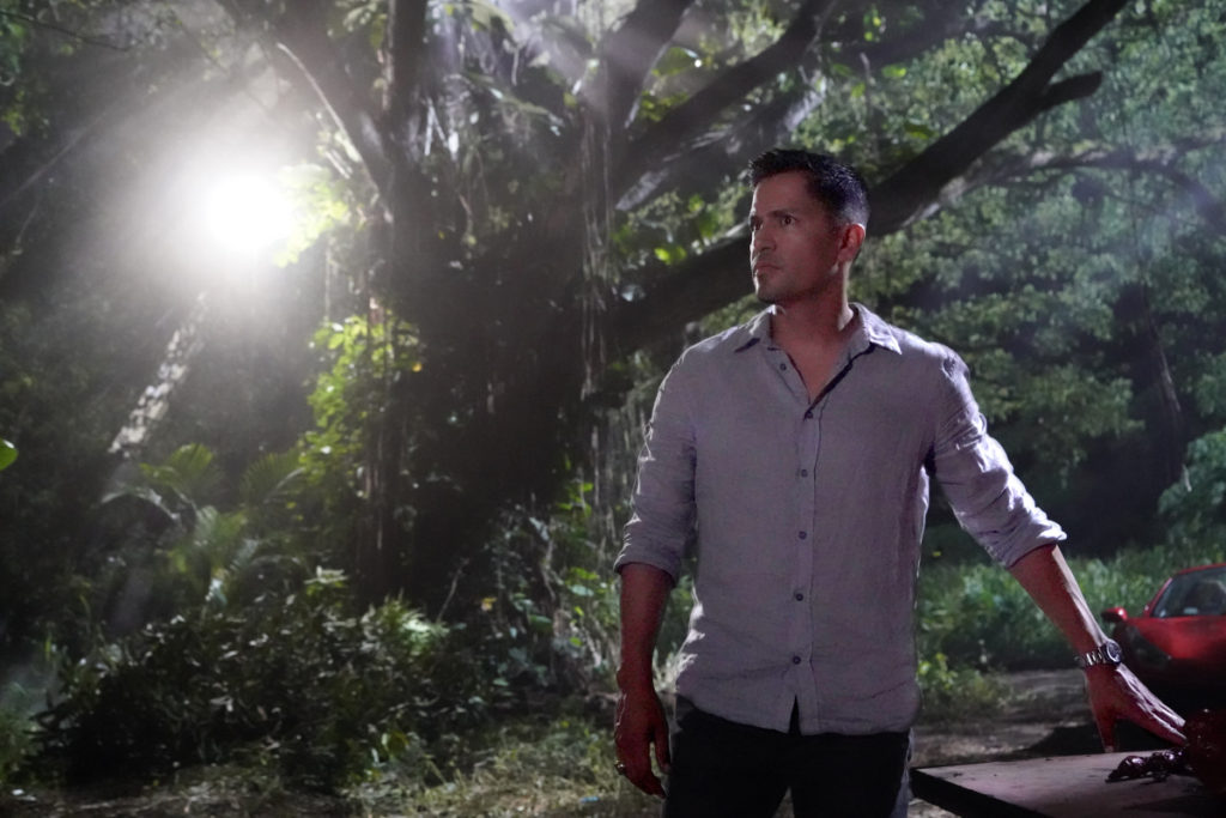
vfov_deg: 42.3
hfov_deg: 60.3
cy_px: 409
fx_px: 1056
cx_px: 613
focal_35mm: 31
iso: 20000
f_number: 4.5
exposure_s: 1/160
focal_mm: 31
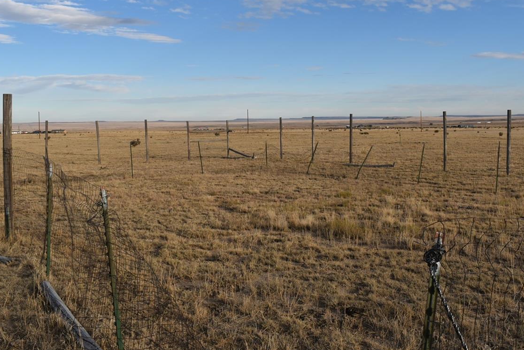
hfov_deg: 45.4
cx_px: 274
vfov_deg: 31.1
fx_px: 626
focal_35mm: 43
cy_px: 134
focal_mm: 20
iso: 100
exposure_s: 1/250
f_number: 8
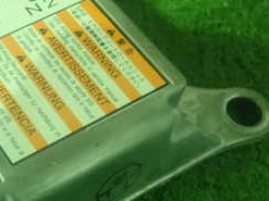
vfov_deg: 20.1
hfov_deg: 25.0
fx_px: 567
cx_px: -20
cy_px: 115
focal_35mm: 73
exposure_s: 1/15
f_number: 2.3
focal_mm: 5.5
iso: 1600
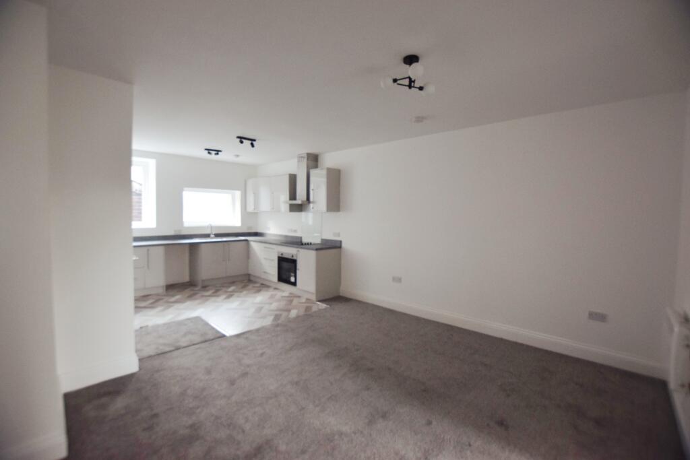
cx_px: 345
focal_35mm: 15
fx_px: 288
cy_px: 230
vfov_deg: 77.3
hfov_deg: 100.4
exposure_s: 1/60
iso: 900
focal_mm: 10
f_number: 3.5
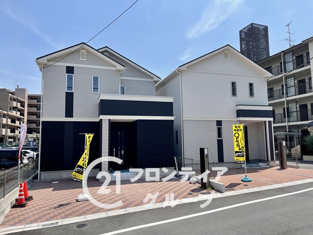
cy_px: 118
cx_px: 156
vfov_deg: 53.1
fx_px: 235
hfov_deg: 67.3
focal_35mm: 26
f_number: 1.6
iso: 32
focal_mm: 4.2
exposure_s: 1/4651
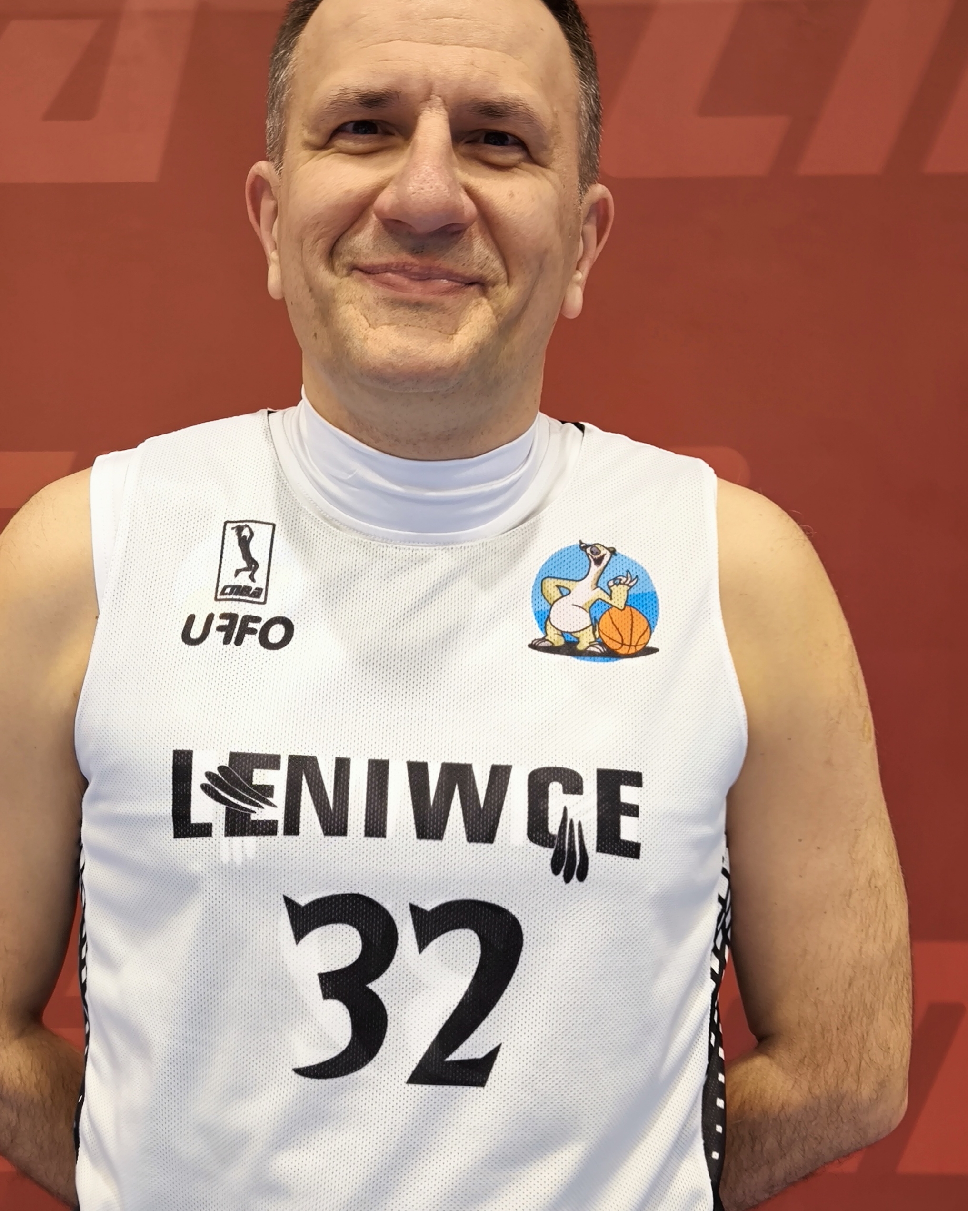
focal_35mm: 36
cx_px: 419
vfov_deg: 50.3
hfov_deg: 41.1
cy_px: 635
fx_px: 1289
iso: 160
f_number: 1.9
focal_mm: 6.92
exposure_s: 1/50
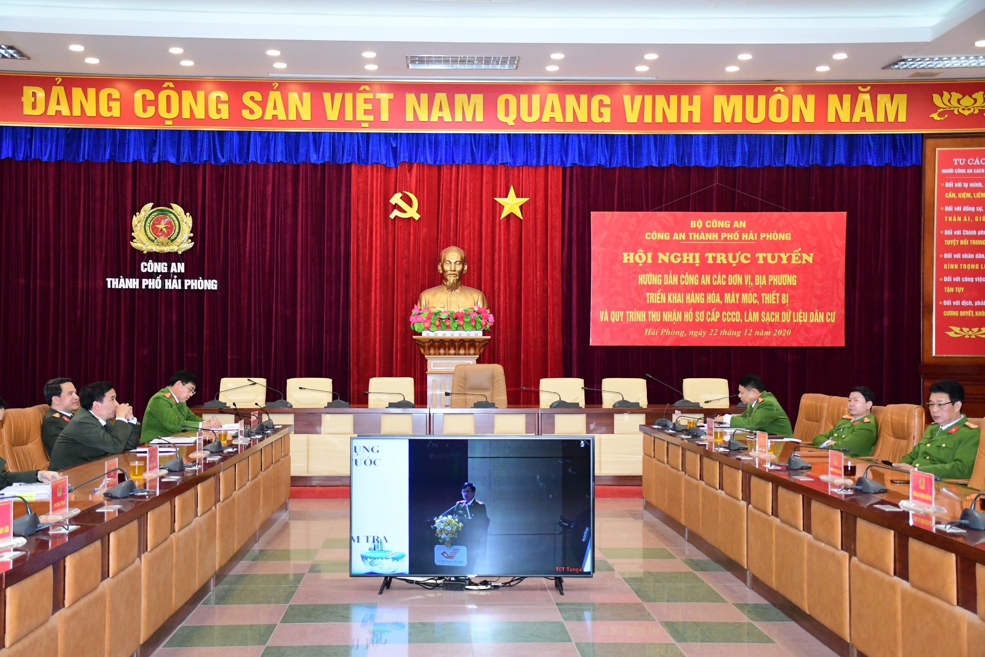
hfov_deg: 41.1
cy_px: 328
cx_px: 492
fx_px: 1313
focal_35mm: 48
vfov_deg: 28.1
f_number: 4
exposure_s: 1/200
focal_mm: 32
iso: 2500
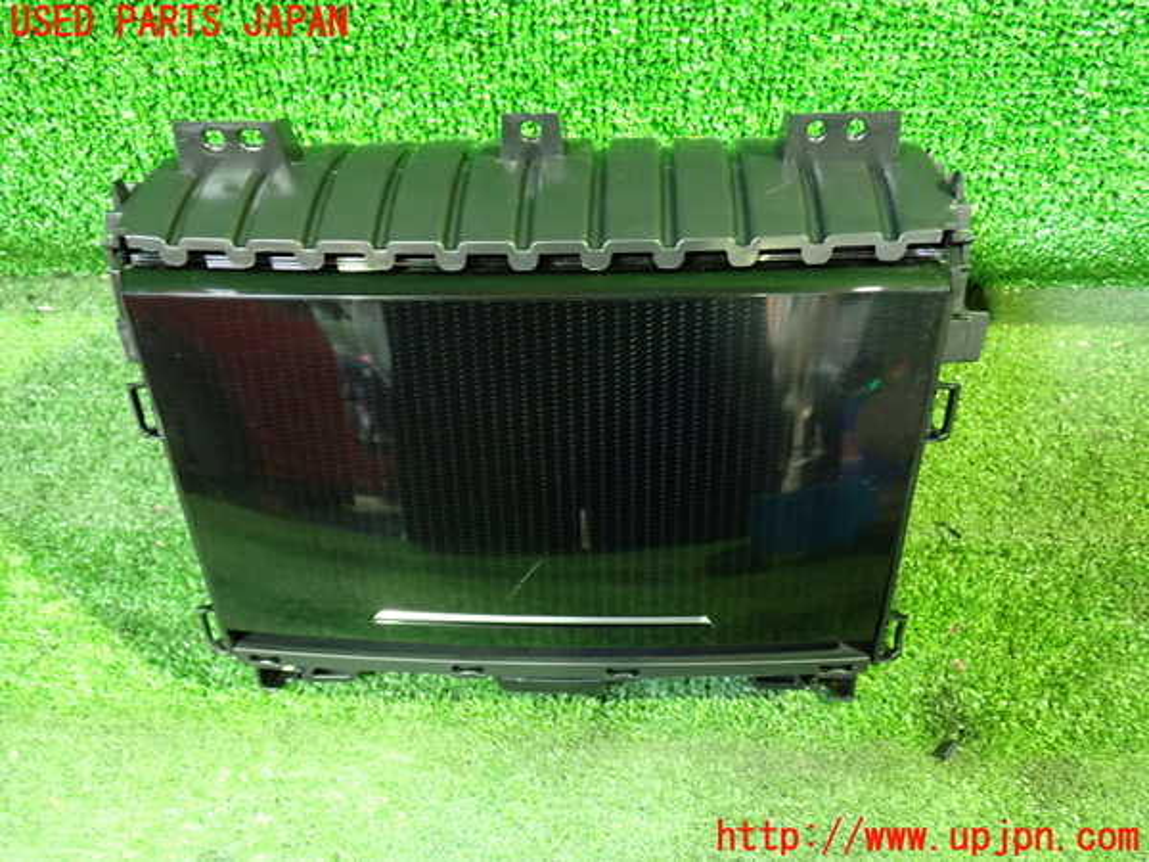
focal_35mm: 30
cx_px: 574
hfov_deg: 60.0
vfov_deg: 46.8
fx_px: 996
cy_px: 431
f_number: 2.3
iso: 800
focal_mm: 5.4
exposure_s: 1/10
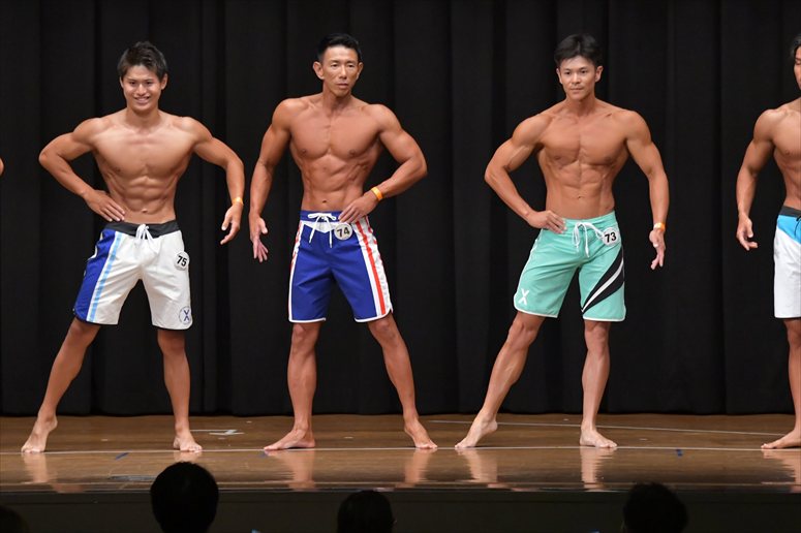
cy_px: 266
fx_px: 4492
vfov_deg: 6.8
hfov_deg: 10.2
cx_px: 400
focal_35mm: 202
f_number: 5.6
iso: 6400
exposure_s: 1/400
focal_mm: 135
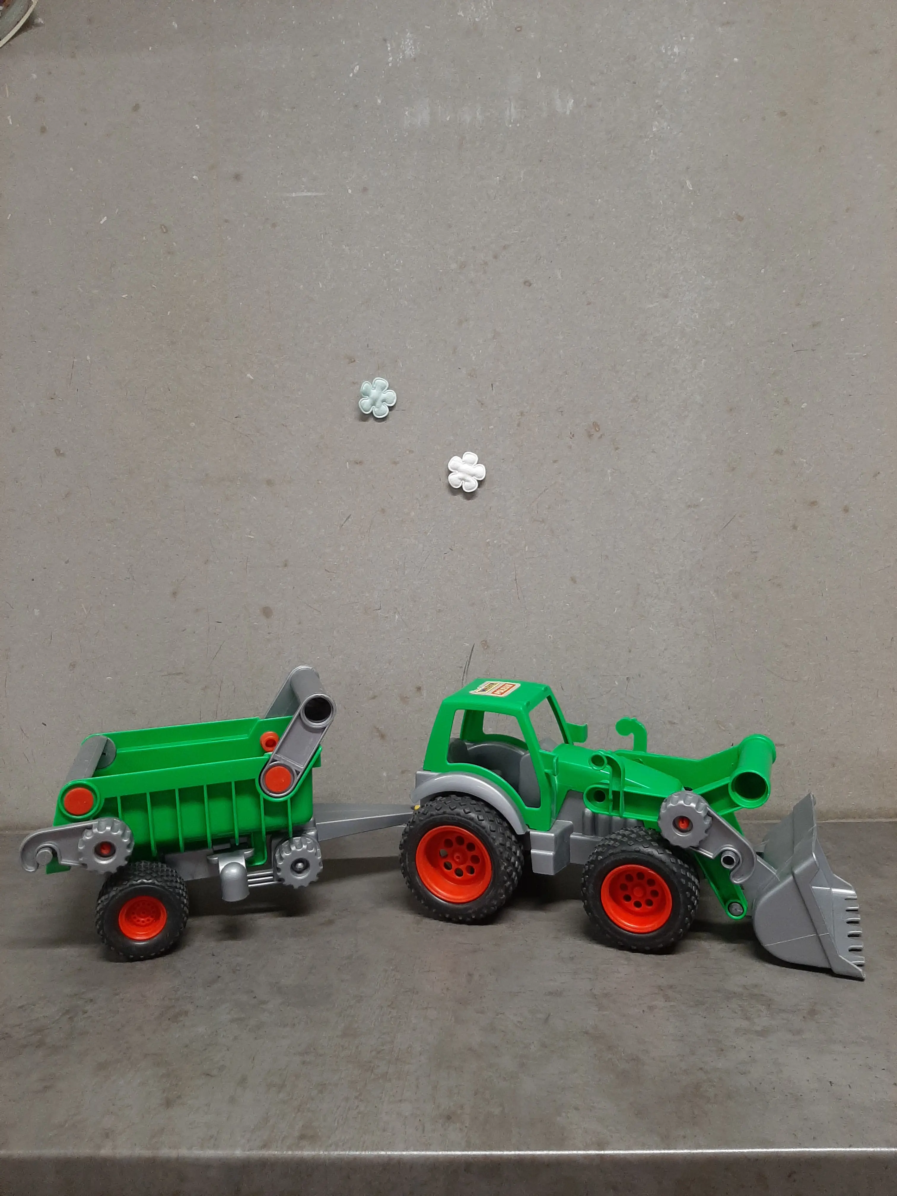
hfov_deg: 53.1
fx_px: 898
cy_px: 598
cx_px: 448
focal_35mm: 26
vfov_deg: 67.3
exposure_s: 1/50
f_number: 1.7
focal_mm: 3.93
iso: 125
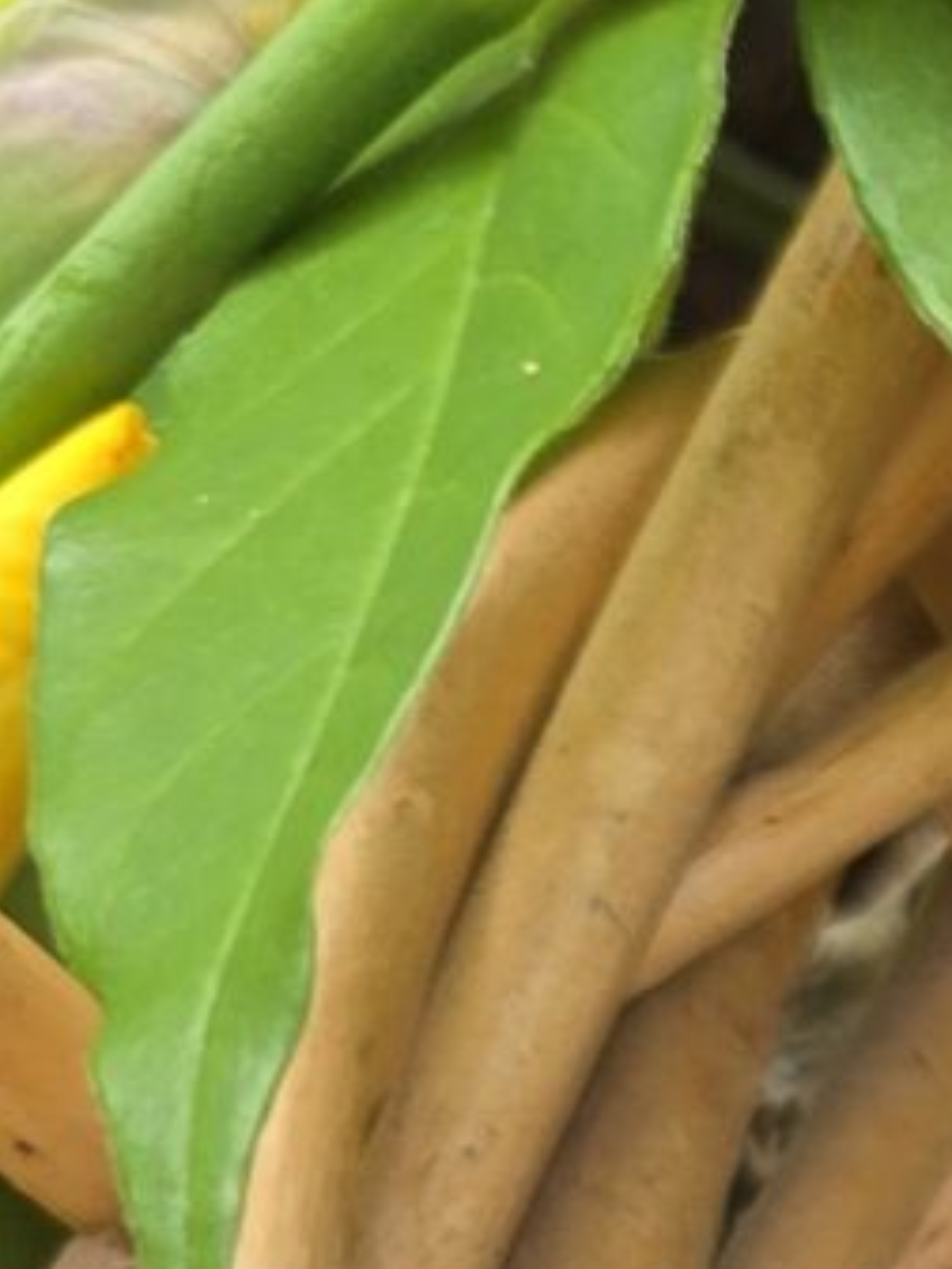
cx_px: 3321
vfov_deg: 10.9
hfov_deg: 7.1
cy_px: 1866
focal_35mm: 175
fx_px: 6417
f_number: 1.7
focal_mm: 6.3
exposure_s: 1/180
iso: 25
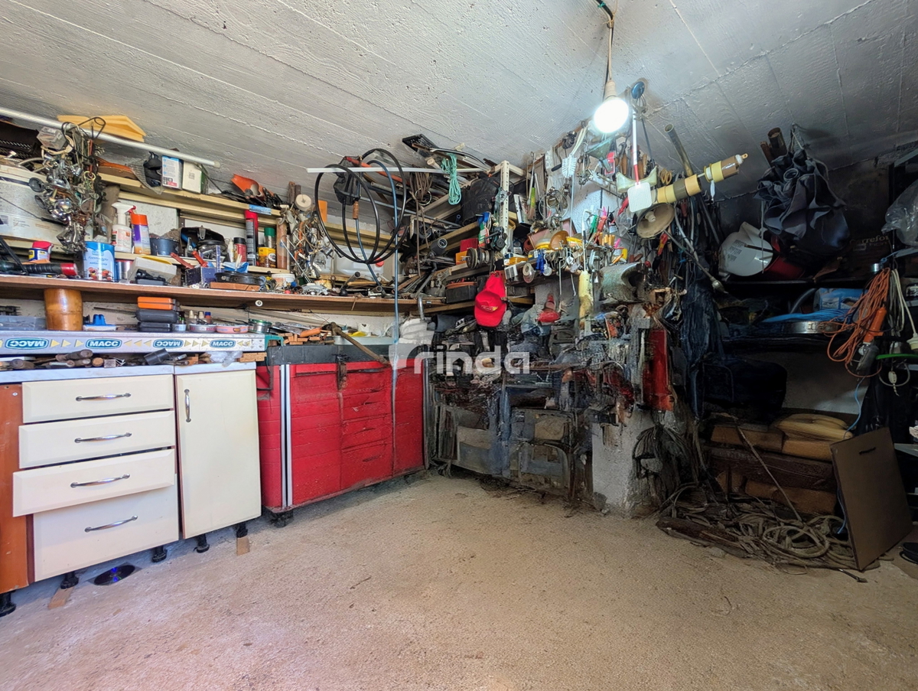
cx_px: 459
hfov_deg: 110.5
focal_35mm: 12
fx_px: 319
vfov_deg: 94.6
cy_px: 346
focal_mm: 2.02
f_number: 1.7
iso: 198
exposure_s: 1/100
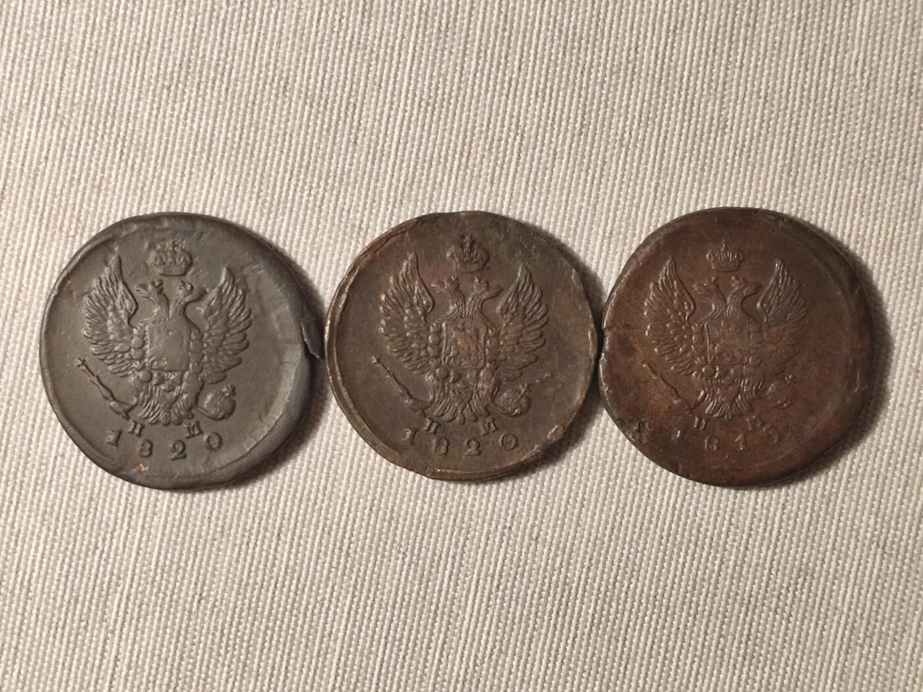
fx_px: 2480
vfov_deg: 15.9
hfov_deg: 21.1
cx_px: 462
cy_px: 346
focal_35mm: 93
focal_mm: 6.19
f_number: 1.65
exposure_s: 1/25
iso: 640
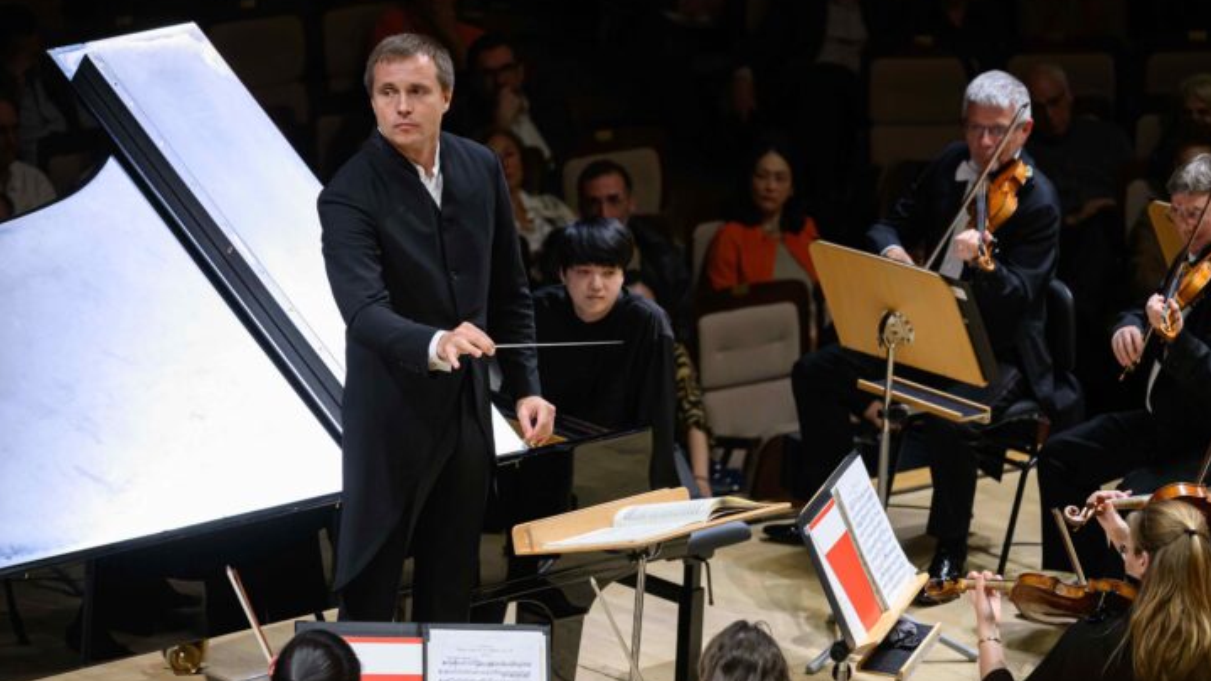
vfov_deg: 5.0
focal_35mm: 242
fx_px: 7769
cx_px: 606
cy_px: 380
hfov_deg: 8.9
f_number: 5
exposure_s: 1/250
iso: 5000
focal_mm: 230
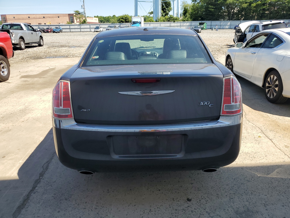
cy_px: 109
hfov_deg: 67.3
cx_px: 145
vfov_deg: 53.1
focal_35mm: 26
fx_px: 218
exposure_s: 1/1667
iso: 50
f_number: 1.5
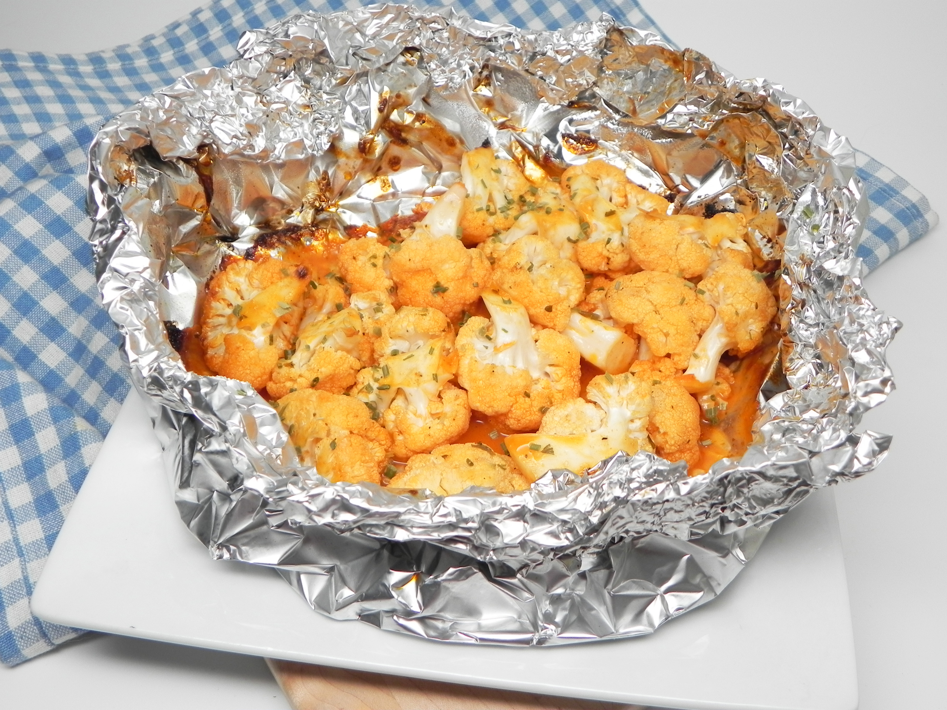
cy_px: 355
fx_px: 903
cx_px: 474
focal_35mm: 33
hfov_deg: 55.4
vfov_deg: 42.9
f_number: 2.8
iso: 160
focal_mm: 5.9
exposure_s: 1/56.1
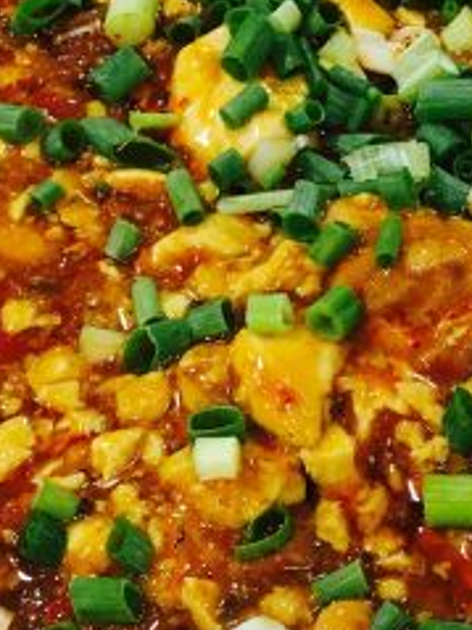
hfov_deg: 17.3
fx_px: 1547
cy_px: 366
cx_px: 302
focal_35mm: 85
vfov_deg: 23.0
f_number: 2.2
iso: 125
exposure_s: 1/33
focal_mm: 4.15
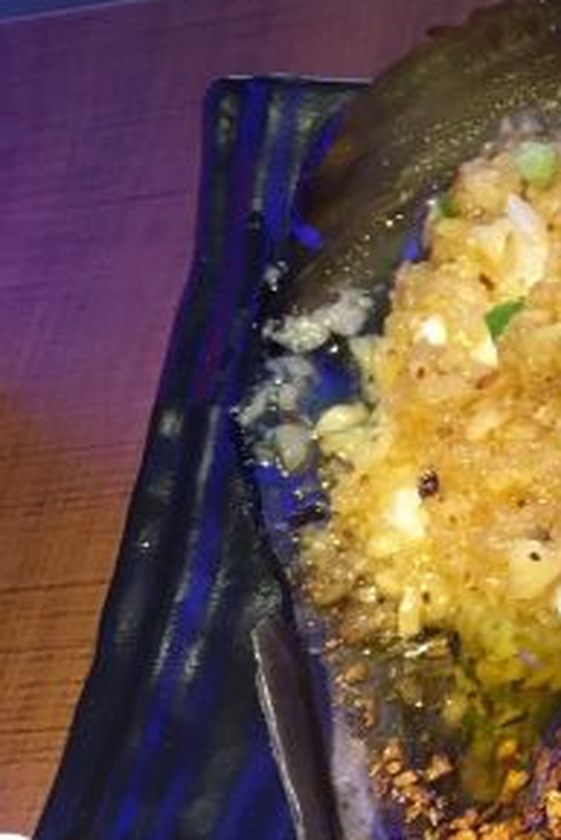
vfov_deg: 27.6
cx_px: 968
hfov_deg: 16.2
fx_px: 1704
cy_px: 510
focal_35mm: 73
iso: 200
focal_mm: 4.15
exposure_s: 1/33
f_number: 2.2
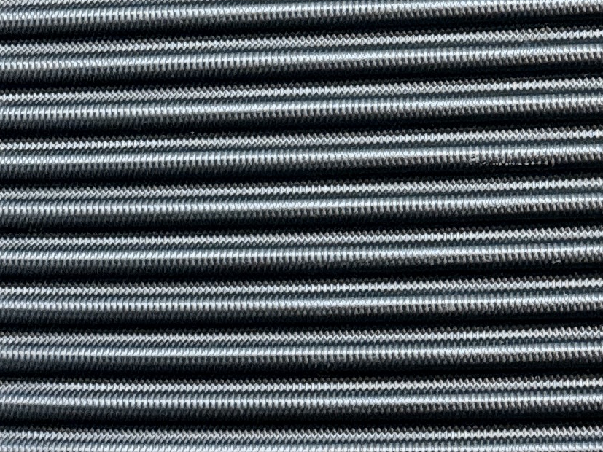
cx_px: 454
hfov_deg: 16.7
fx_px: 2038
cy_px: 1
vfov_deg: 12.5
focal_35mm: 117
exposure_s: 1/60
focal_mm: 6.76
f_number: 1.78
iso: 500
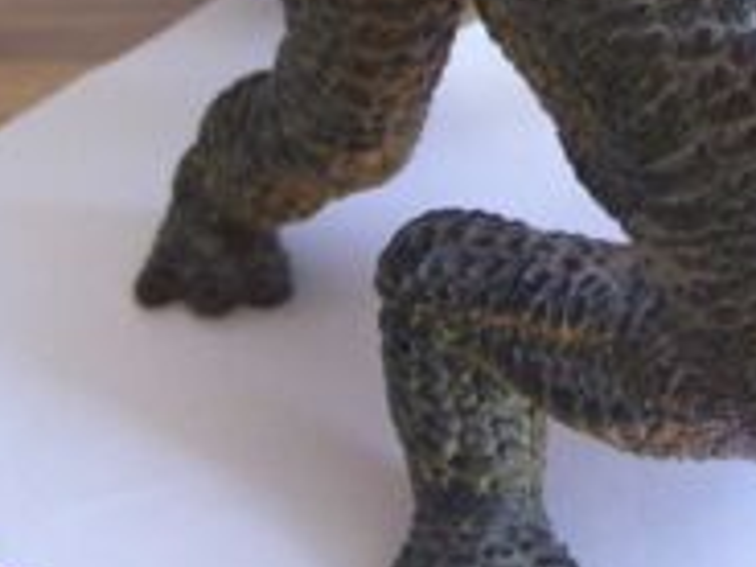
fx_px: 2162
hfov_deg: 19.7
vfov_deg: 14.5
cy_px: -115
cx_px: 579
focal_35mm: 99
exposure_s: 1/15
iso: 140
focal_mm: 6.3
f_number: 2.8
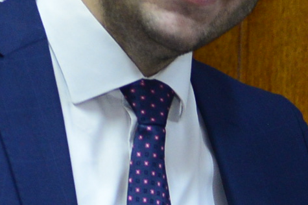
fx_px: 3035
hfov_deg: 5.8
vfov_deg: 3.8
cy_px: 386
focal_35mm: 355
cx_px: 395
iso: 2000
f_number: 3.2
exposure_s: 1/125
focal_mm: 56
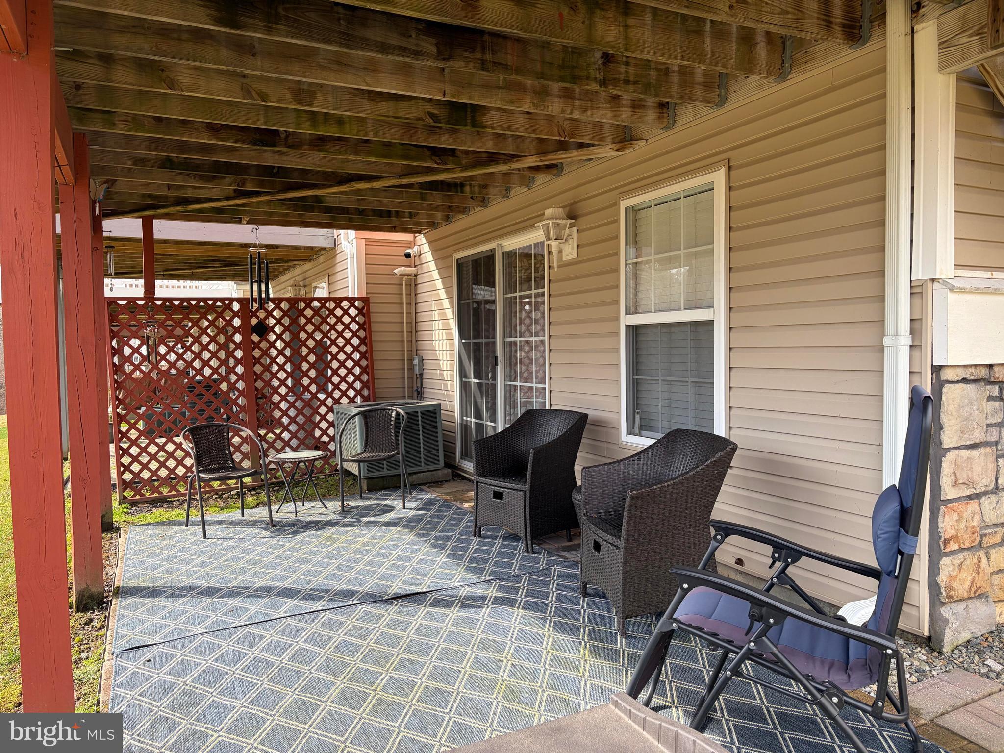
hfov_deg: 67.3
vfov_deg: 53.1
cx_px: 502
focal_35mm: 26
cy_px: 376
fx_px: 754
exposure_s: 1/482
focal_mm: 5.96
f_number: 1.6
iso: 50
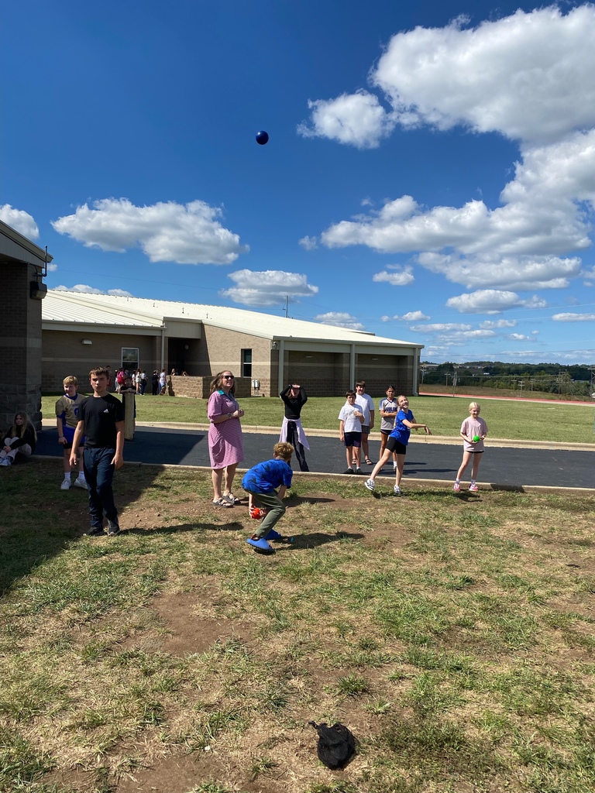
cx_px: 298
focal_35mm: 26
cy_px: 396
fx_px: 596
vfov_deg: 67.3
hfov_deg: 53.1
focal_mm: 4.25
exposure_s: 1/4115
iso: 32
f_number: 1.8
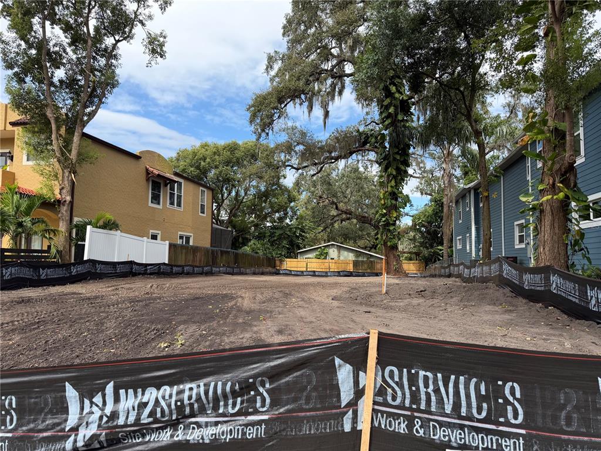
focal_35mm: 24
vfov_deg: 56.8
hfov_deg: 71.6
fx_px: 417
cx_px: 300
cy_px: 226
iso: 100
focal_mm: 6.76
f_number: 1.78
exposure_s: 1/2801
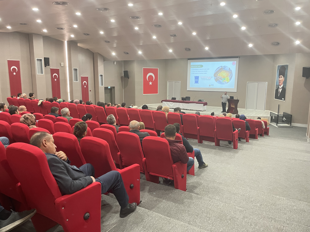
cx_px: 155
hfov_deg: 67.3
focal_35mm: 26
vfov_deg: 53.1
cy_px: 116
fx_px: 233
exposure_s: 1/50
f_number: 1.6
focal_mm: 4.2
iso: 400
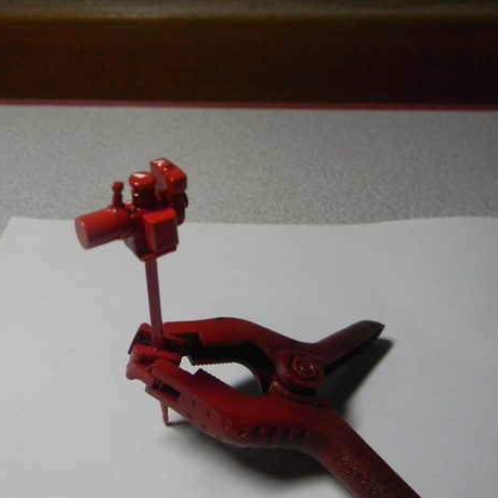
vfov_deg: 47.2
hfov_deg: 47.1
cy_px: 240
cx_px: 220
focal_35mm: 35
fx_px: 570
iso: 400
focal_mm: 5
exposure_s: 1/130
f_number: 3.5
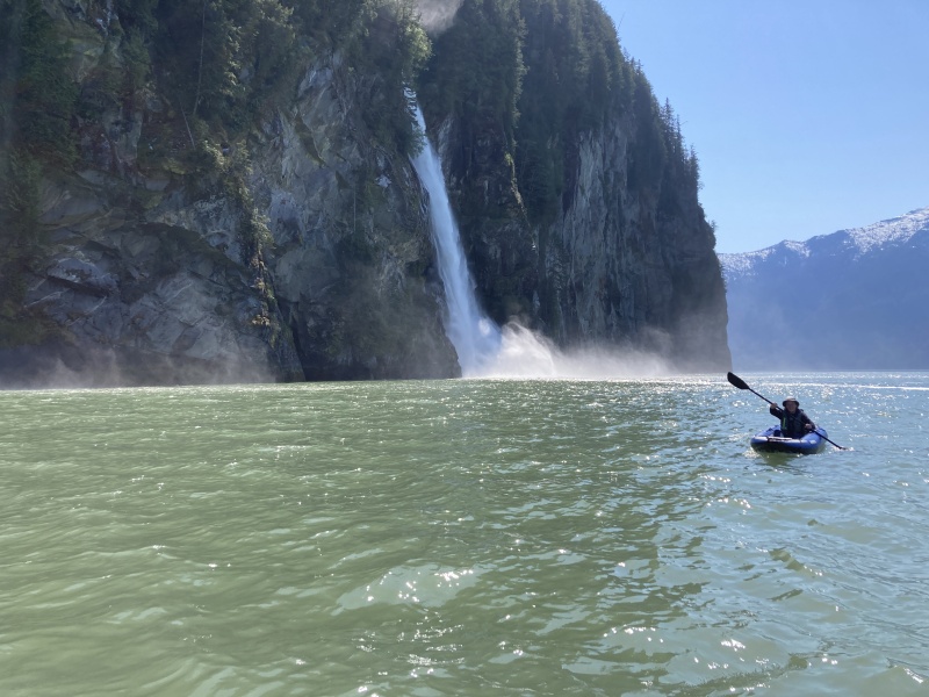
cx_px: 464
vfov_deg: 49.7
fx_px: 751
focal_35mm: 28
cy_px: 348
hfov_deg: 63.4
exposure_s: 1/2183
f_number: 1.8
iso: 20
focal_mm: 3.99
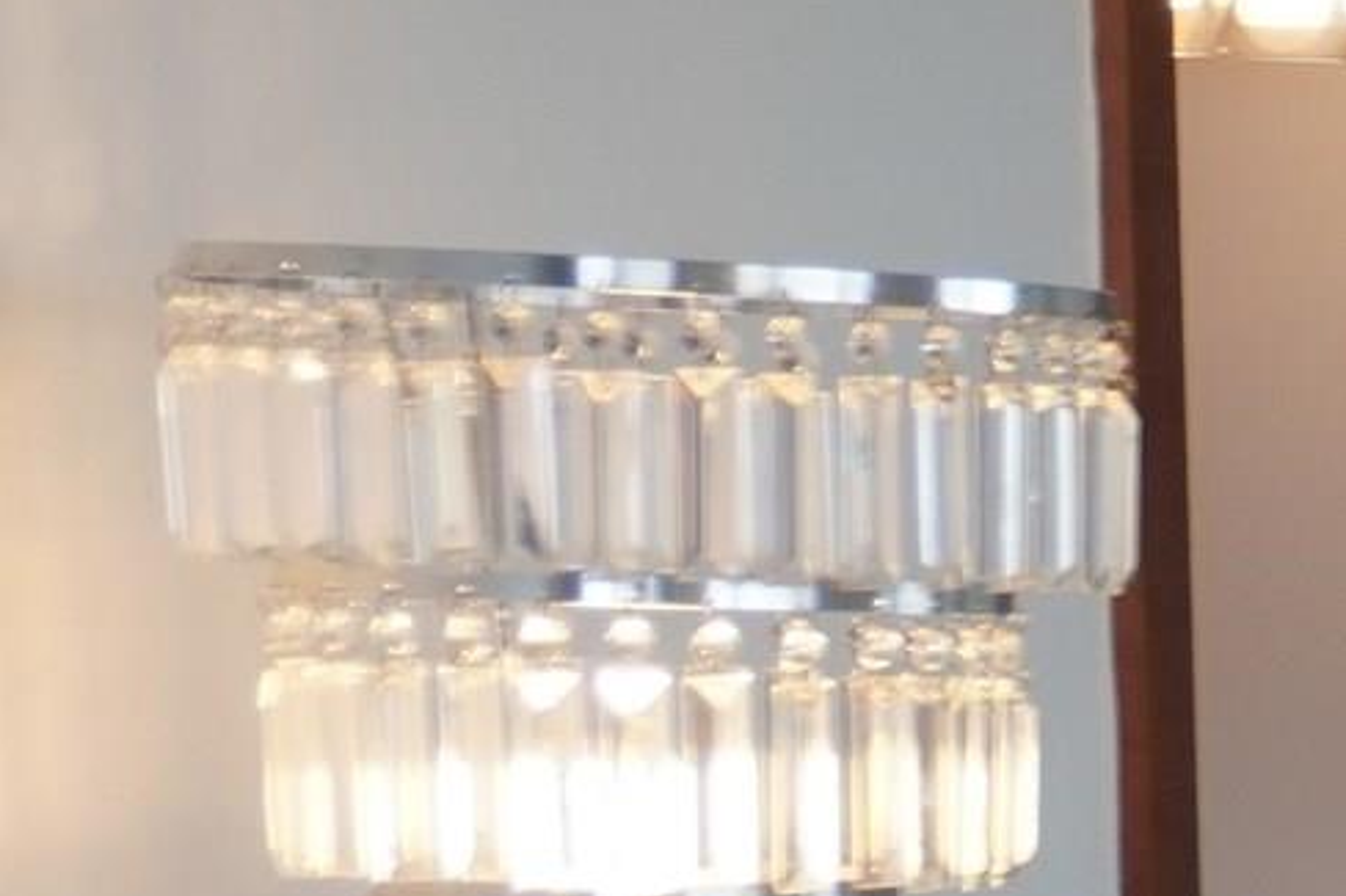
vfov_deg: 7.2
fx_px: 7064
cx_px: 4096
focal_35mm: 189
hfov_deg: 8.8
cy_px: 849
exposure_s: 1/160
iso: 250
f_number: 4
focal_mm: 20
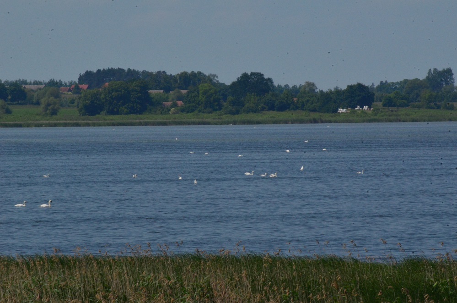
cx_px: 228
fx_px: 5699
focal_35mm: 450
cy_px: 152
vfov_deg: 3.0
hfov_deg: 4.6
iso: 1000
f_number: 40
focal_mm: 300
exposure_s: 1/320
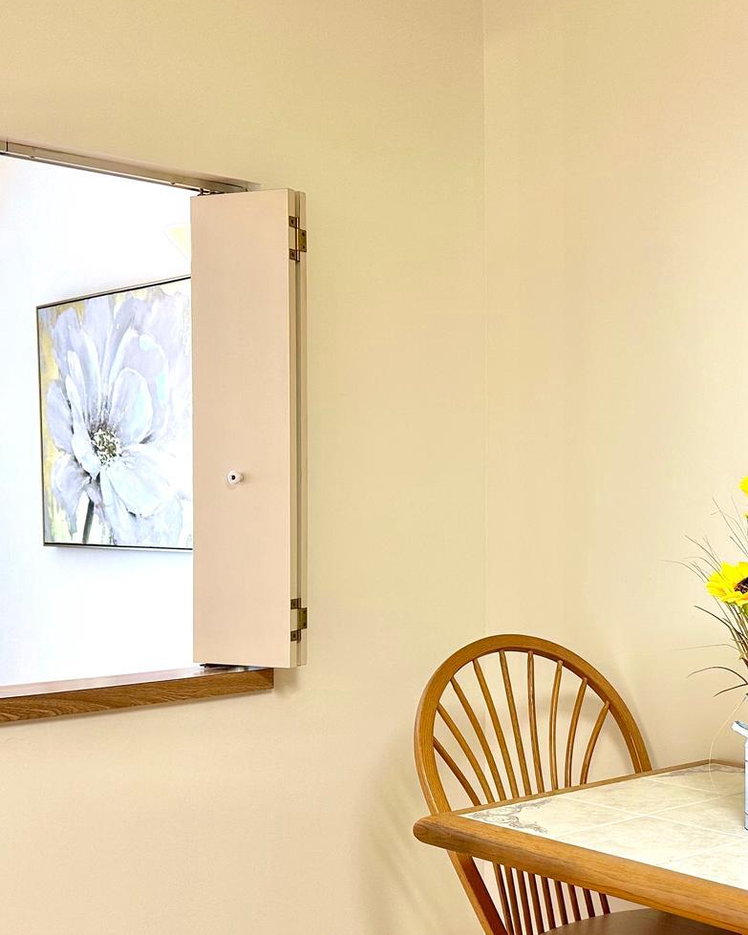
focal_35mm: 49
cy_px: 521
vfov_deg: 38.0
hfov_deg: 30.0
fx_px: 1356
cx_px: 611
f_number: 1.78
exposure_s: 1/60
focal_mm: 6.86
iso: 125
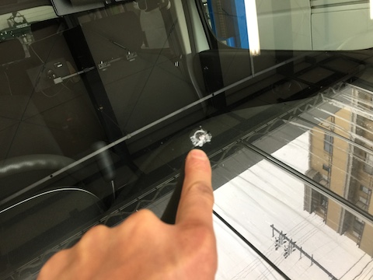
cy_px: 140
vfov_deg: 48.2
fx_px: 312
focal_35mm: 29
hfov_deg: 61.7
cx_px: 186
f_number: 2.2
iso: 32
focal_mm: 4.15
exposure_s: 1/40
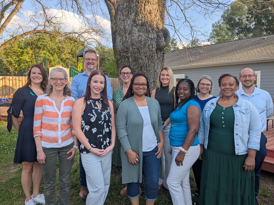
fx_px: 214
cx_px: 137
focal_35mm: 27
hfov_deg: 65.3
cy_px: 102
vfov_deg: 51.4
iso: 38
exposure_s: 1/754
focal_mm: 4.38
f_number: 1.73
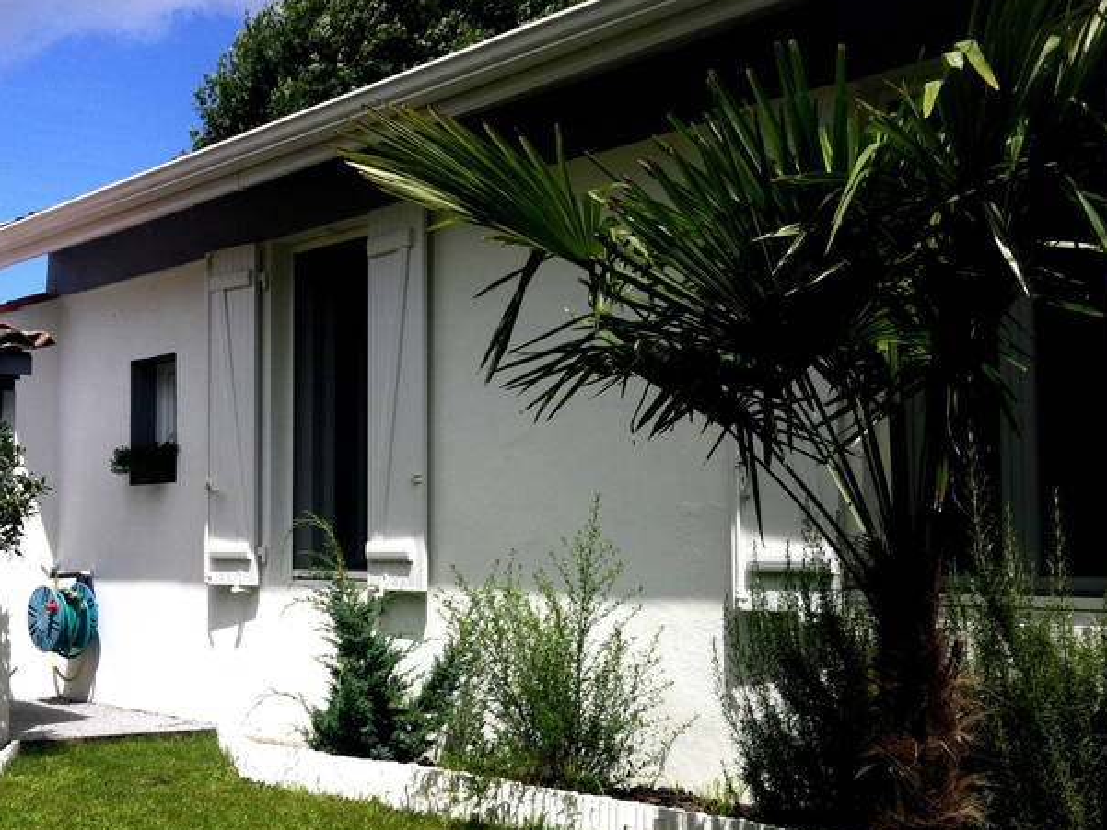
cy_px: 487
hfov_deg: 41.2
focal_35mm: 46
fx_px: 1471
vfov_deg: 31.5
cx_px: 564
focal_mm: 3.85
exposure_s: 1/1285
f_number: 2.8
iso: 80
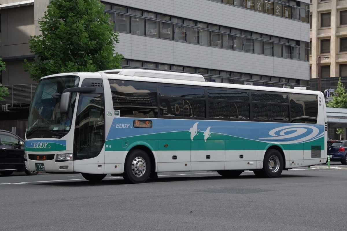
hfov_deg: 33.4
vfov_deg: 22.6
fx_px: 578
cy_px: 116
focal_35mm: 60
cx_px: 174
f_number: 9
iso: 400
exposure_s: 1/160
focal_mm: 40
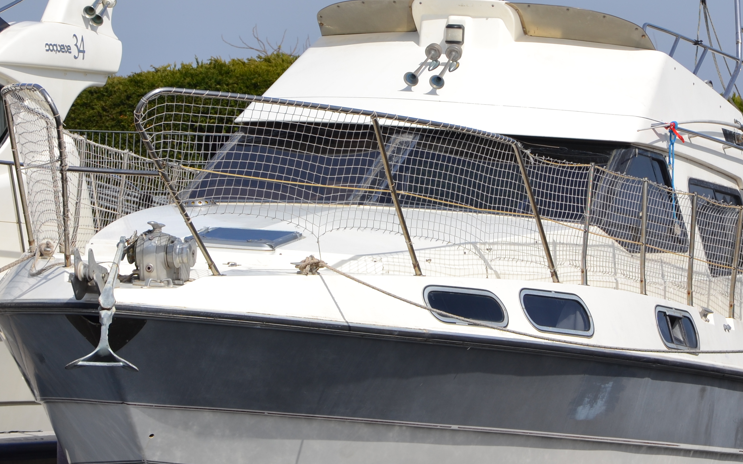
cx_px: 386
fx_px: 5728
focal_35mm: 283
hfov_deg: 7.4
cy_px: 193
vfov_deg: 4.6
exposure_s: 1/400
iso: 100
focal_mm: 105
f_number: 10
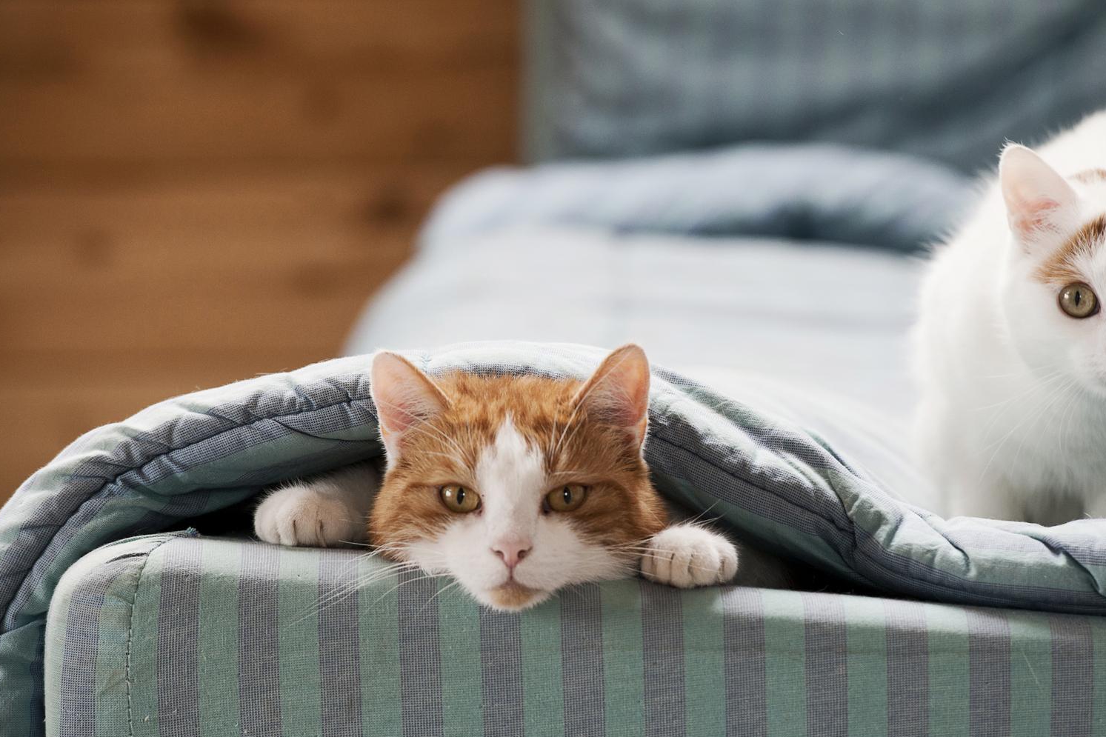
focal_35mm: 277
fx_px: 8509
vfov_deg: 5.0
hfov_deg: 7.4
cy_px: 381
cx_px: 650
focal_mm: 195
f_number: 5
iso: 640
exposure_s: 1/160
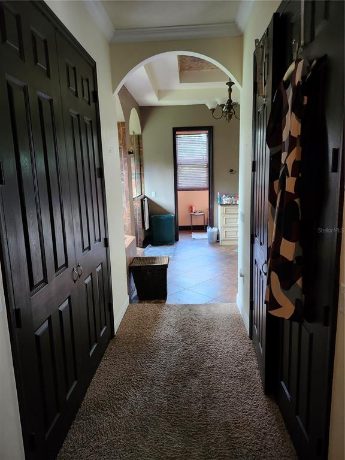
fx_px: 306
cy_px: 230
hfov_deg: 58.9
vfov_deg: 73.9
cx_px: 172
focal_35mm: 23
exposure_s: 1/40
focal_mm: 5.54
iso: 500
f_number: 1.8
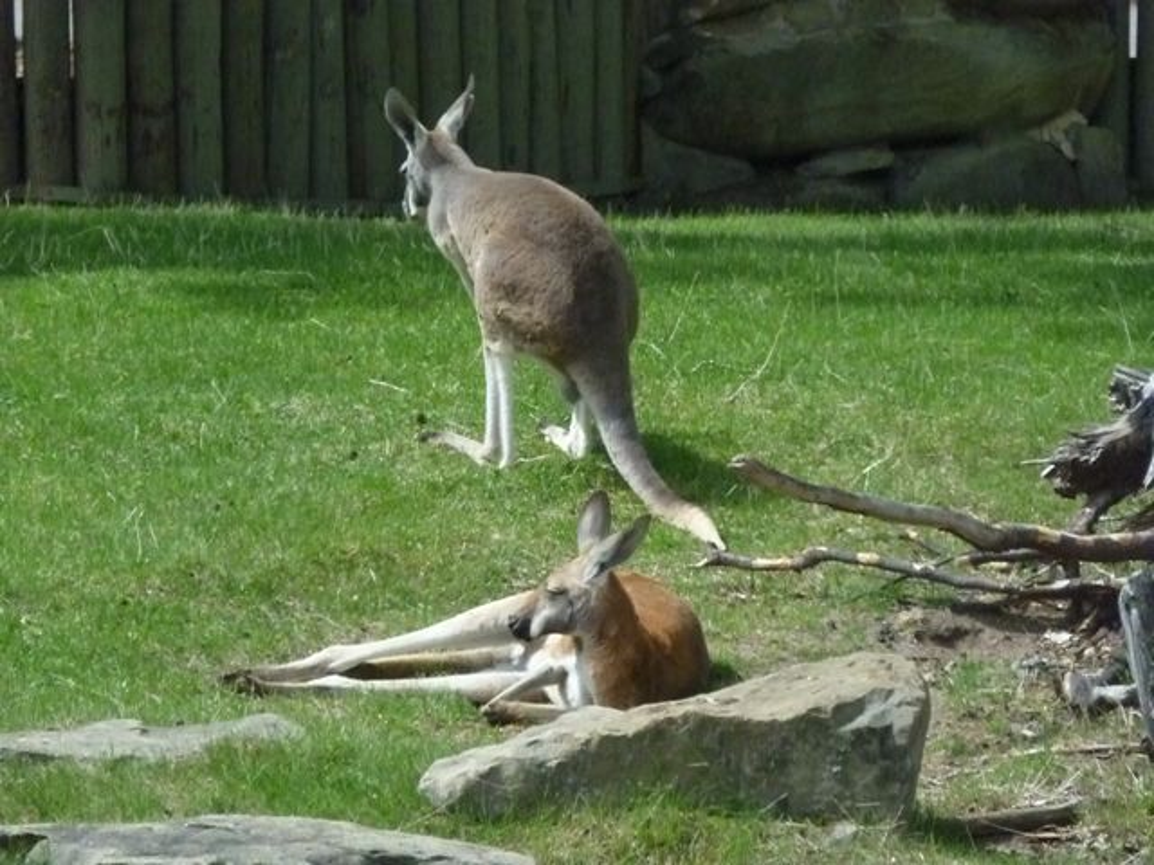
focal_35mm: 200
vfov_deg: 7.4
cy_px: 432
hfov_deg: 9.9
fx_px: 6667
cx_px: 577
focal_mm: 36
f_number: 18
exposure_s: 1/320
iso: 1600
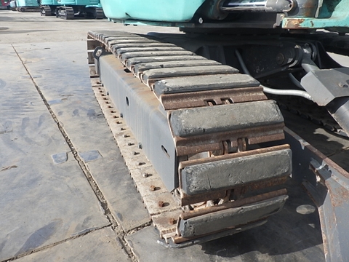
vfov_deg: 49.7
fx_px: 282
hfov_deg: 63.4
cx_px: 174
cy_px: 131
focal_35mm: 28
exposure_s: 1/500
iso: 125
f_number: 4.2
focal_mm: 5
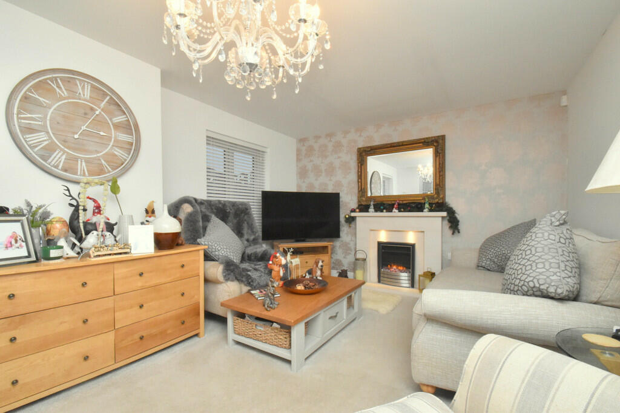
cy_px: 206
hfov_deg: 100.4
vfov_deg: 77.3
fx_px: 258
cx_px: 310
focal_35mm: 15
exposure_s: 1/60
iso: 4000
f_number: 20
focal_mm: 10
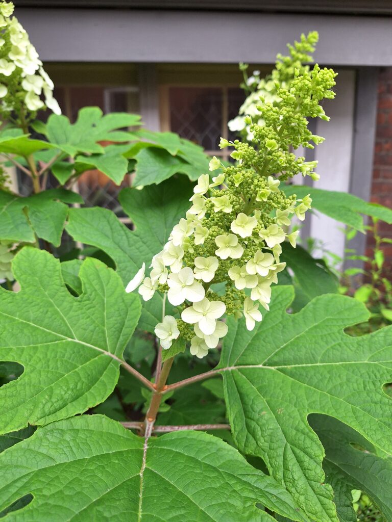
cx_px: 196
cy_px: 261
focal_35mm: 23
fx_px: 347
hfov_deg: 58.9
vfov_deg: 73.9
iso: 40
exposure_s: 1/183
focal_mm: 5.54
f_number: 1.8
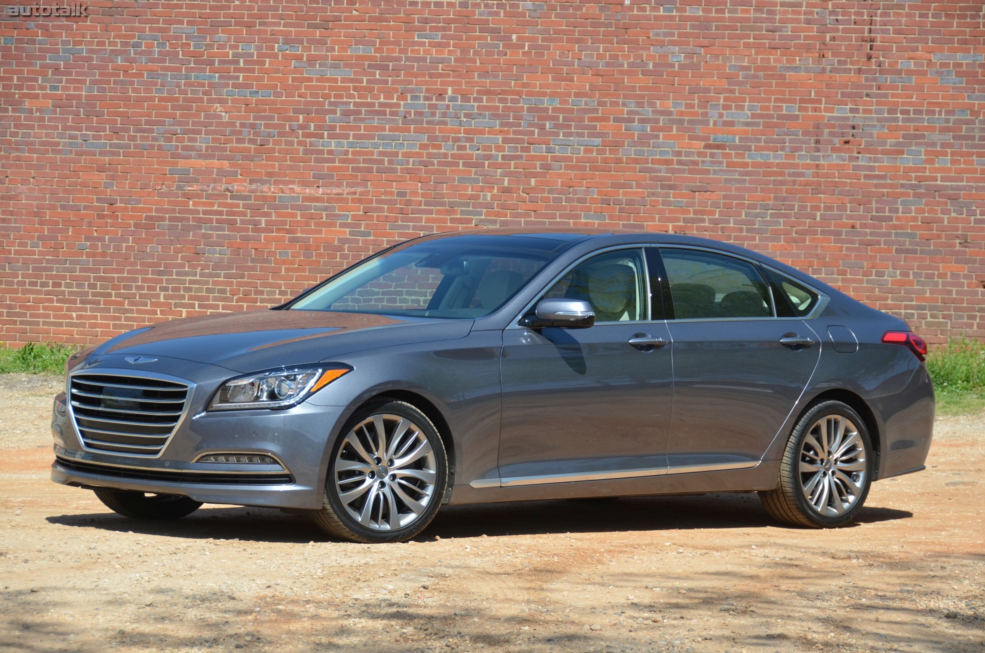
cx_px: 492
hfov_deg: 17.1
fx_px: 3277
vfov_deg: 11.4
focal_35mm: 120
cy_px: 326
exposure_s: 1/1600
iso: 400
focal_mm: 80
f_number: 5.6
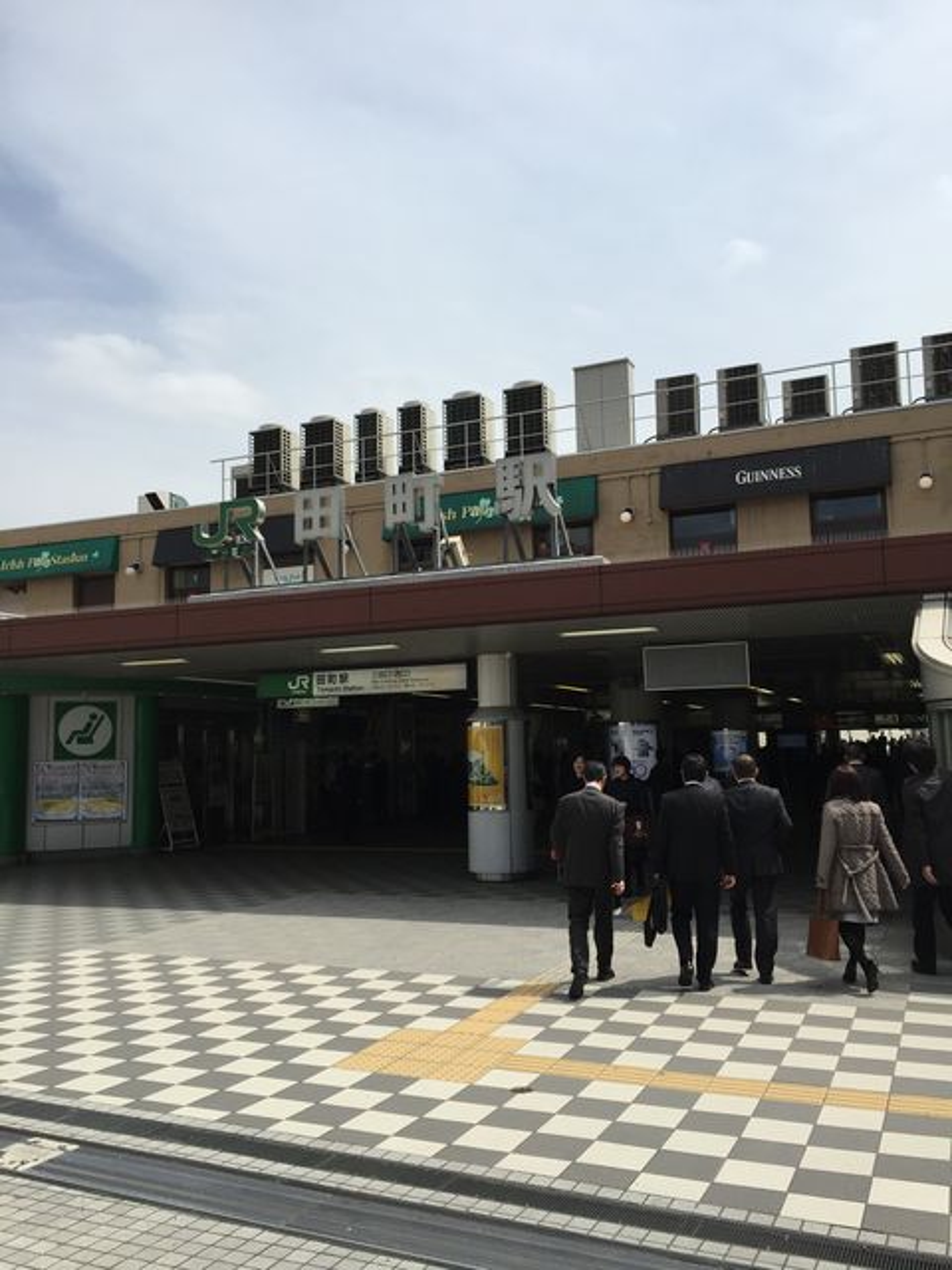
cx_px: 476
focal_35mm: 29
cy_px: 635
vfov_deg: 61.7
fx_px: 1063
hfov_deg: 48.2
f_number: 2.2
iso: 32
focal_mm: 4.15
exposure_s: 1/2639
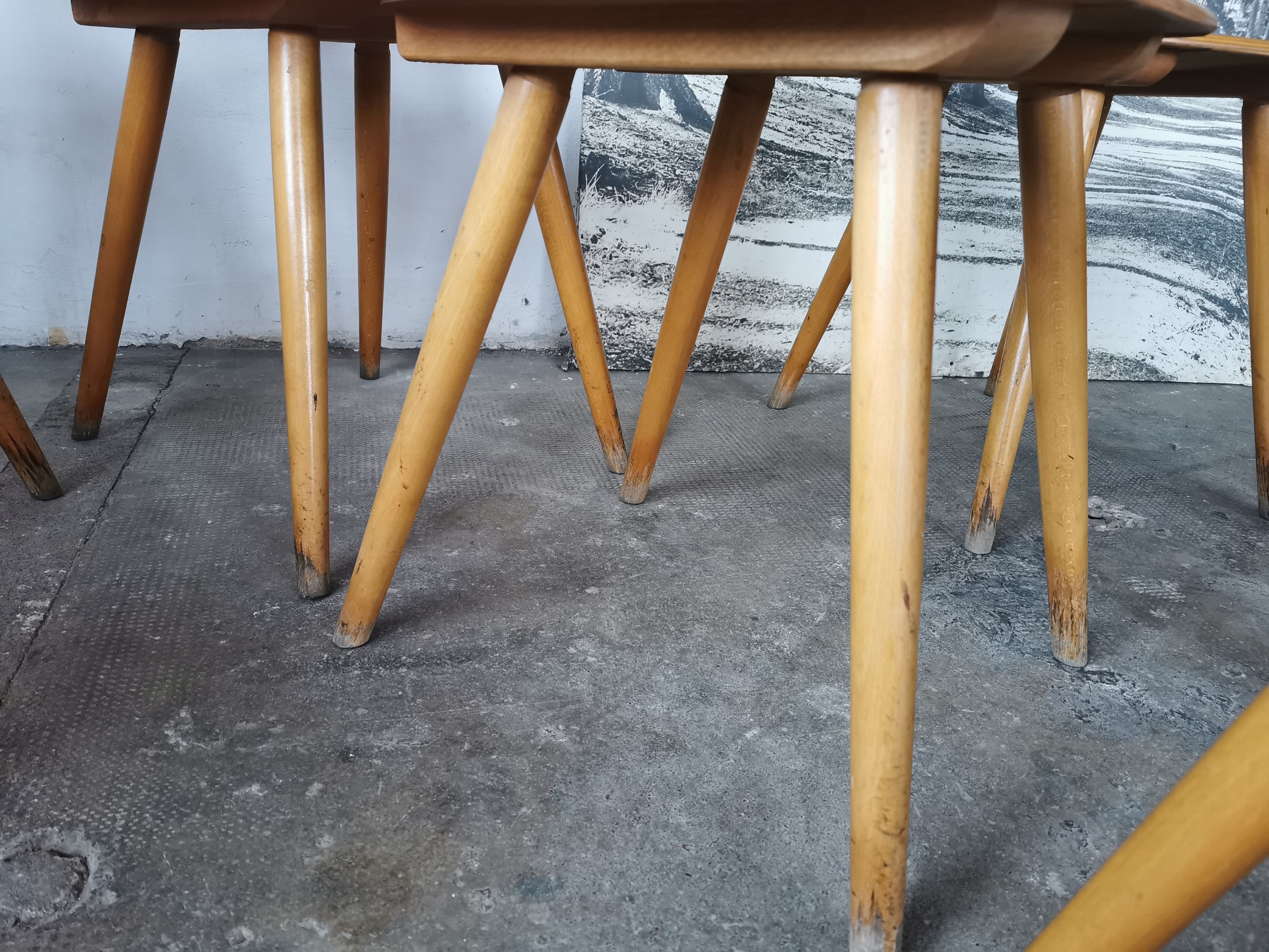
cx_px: 634
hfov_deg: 65.3
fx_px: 990
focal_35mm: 27
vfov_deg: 51.4
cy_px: 476
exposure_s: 1/40
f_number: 1.6
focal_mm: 5.56
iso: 500
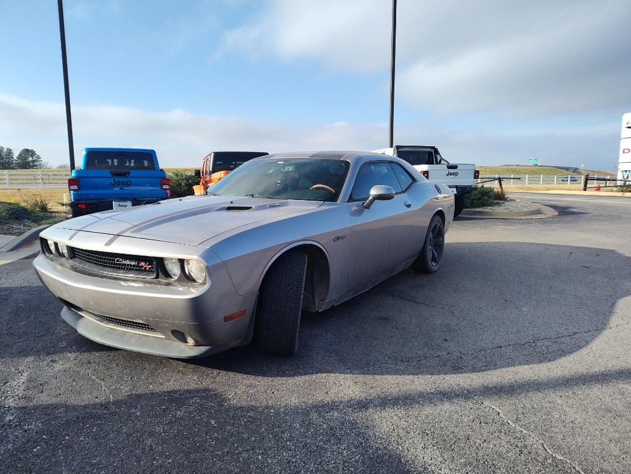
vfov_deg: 58.9
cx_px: 316
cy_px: 237
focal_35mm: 23
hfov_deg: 73.9
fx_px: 419
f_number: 1.8
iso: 100
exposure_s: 1/1440
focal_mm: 5.56
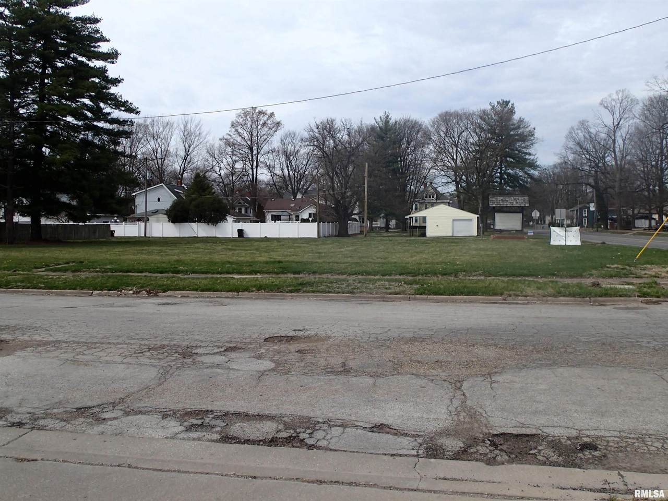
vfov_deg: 46.8
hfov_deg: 60.0
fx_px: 579
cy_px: 250
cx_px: 334
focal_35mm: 30
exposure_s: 1/200
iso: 100
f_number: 9
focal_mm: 5.5
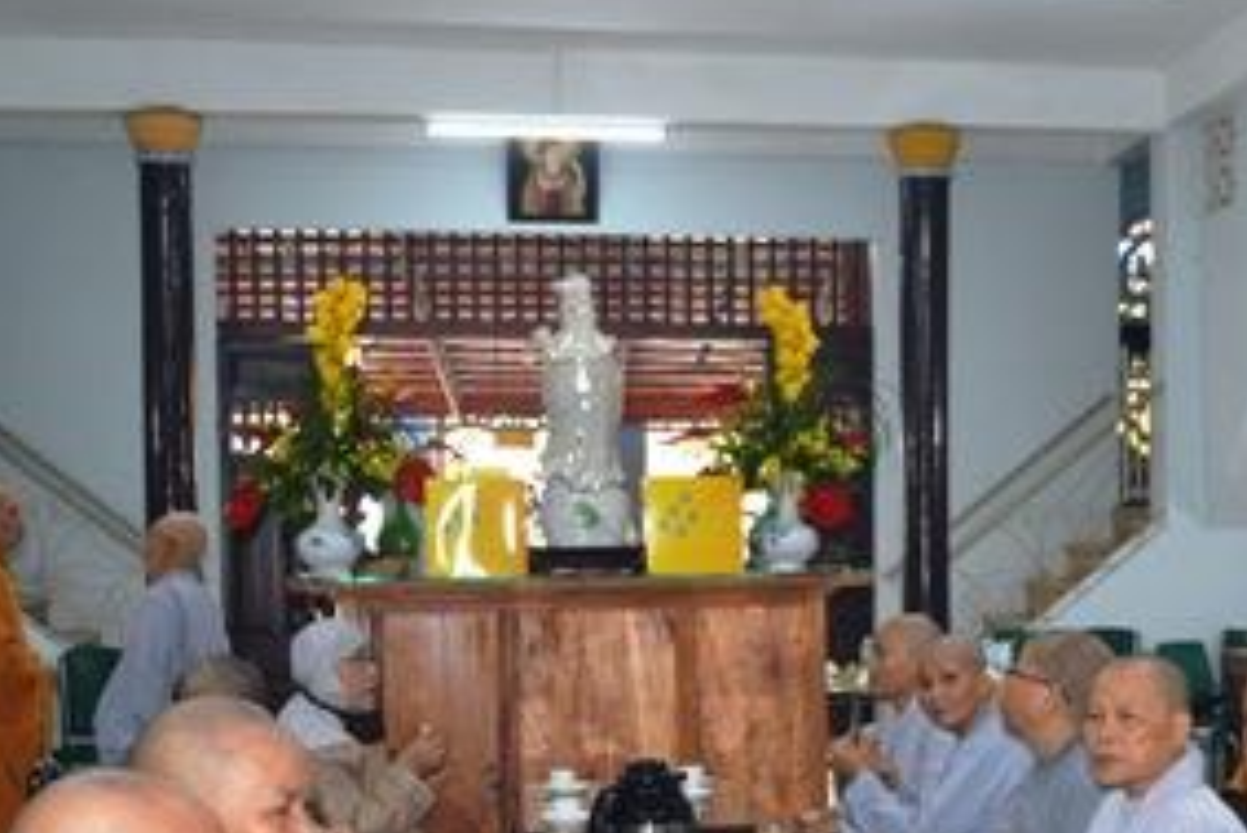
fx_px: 2114
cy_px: 736
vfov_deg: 21.8
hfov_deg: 32.4
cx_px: 903
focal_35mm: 61
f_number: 3.5
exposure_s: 1/60
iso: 640
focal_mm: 18
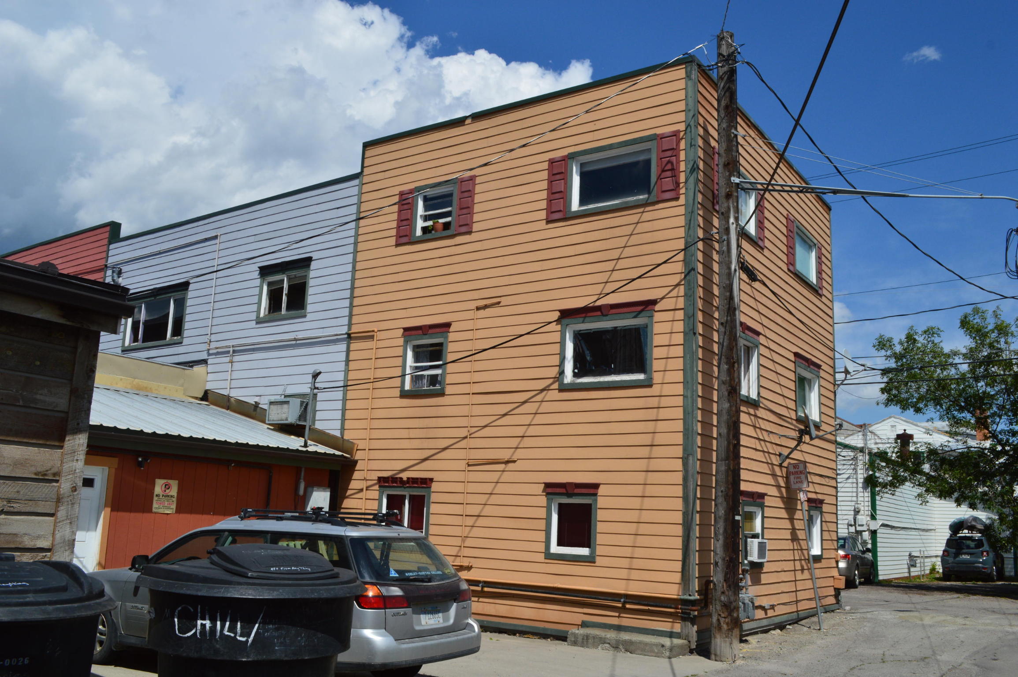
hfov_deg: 62.0
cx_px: 509
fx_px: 848
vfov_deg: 43.5
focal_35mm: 30
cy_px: 338
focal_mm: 20
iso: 250
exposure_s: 1/500
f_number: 11
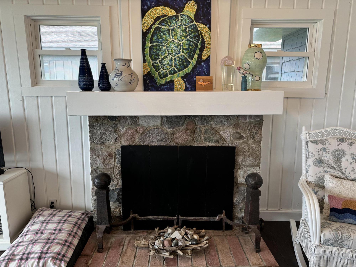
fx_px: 247
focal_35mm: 24
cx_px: 178
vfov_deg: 56.8
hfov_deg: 71.6
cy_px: 134
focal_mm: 6.76
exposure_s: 1/120
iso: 125
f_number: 1.78
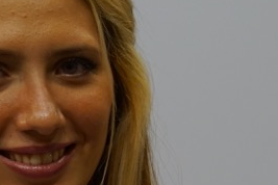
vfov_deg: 2.3
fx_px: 4594
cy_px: 252
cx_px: 76
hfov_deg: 3.5
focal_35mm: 595
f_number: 5.6
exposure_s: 1/125
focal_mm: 83
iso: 400
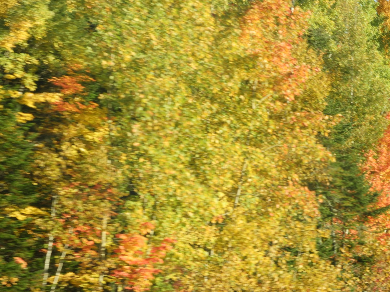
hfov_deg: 7.9
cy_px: 146
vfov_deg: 5.9
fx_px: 2817
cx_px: 195
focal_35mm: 250
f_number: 5.5
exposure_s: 1/125
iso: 100
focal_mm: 44.8
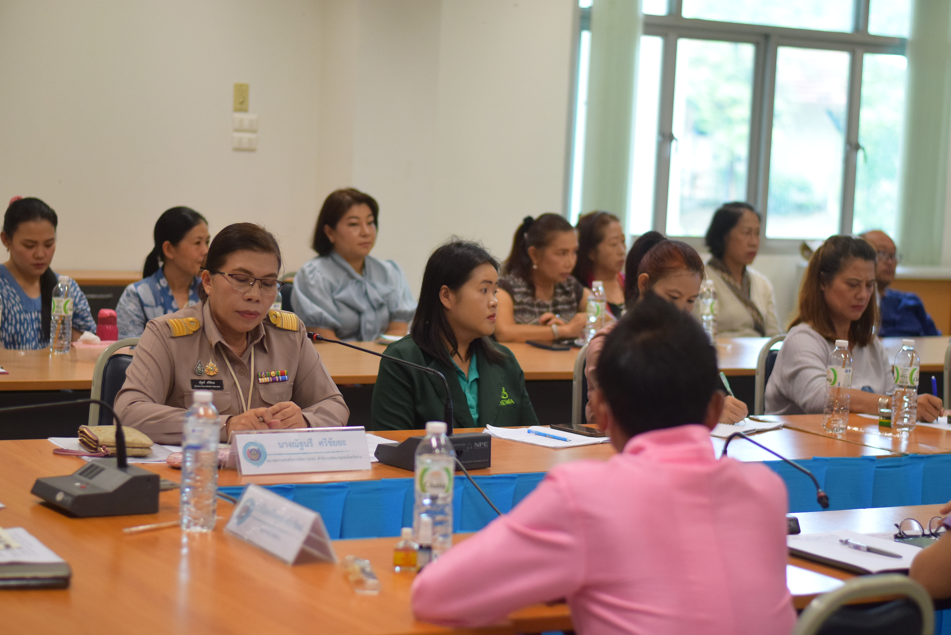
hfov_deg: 27.0
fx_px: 1982
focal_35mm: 75
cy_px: 318
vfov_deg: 18.2
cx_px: 476
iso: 1600
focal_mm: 50
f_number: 2.2
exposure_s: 1/1250
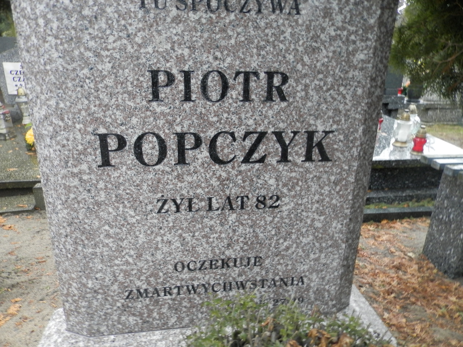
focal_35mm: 25
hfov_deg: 69.4
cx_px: 232
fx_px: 334
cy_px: 174
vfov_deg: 54.9
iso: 200
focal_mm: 4.5
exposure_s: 1/13
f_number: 3.1
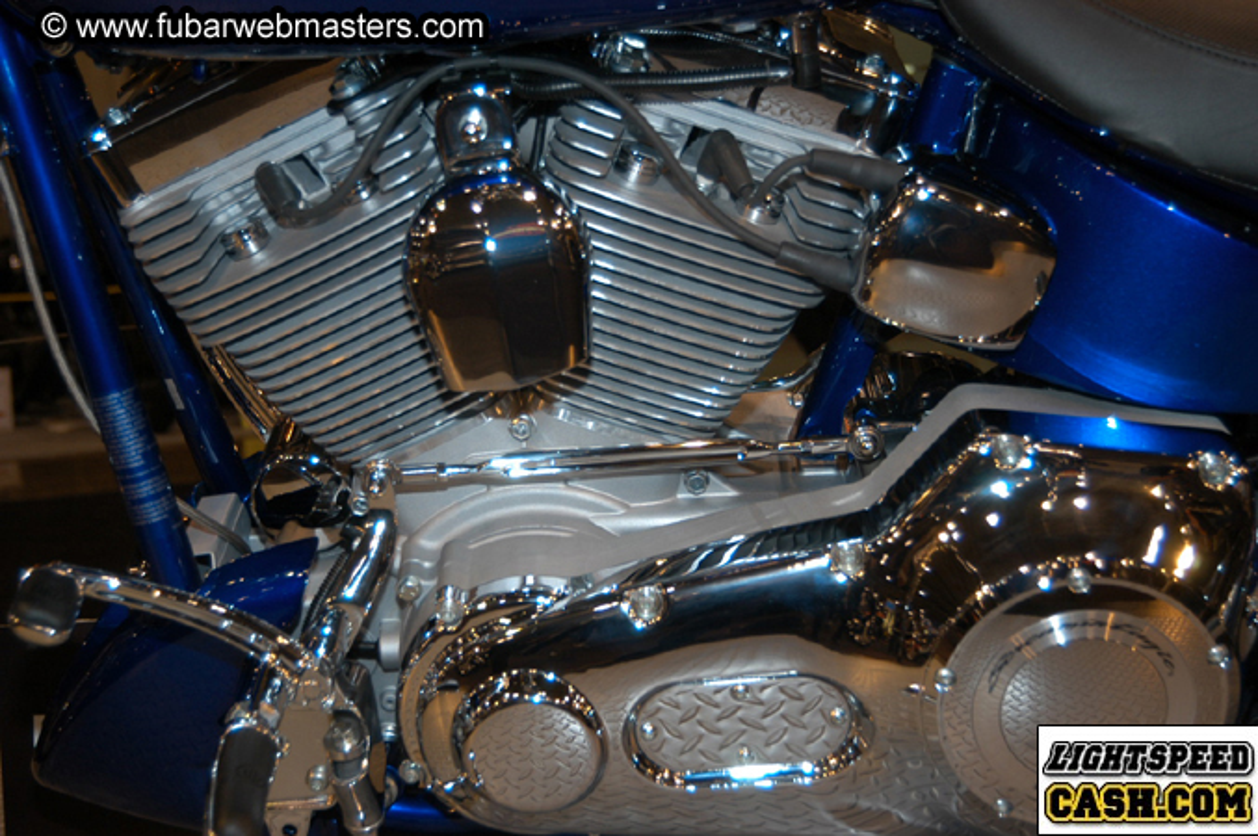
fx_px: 2199
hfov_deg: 31.9
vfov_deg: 21.5
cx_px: 629
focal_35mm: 63
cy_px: 418
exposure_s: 1/60
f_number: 5
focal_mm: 42
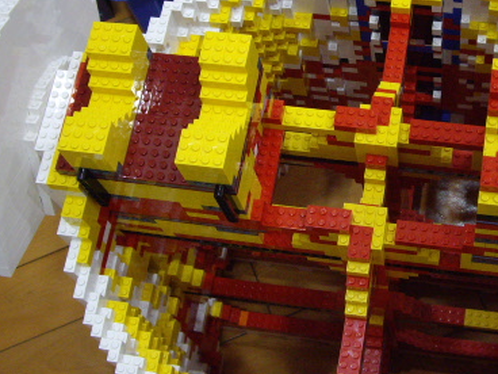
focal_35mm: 66
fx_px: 950
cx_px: 375
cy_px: 175
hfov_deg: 28.9
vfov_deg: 22.3
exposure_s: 1/25
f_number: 2.8
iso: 400
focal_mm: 7.9
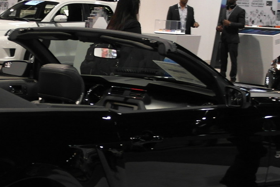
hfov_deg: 18.1
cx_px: 27
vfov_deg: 12.3
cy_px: 141
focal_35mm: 111
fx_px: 863
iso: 400
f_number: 3.5
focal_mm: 20
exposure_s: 1/50
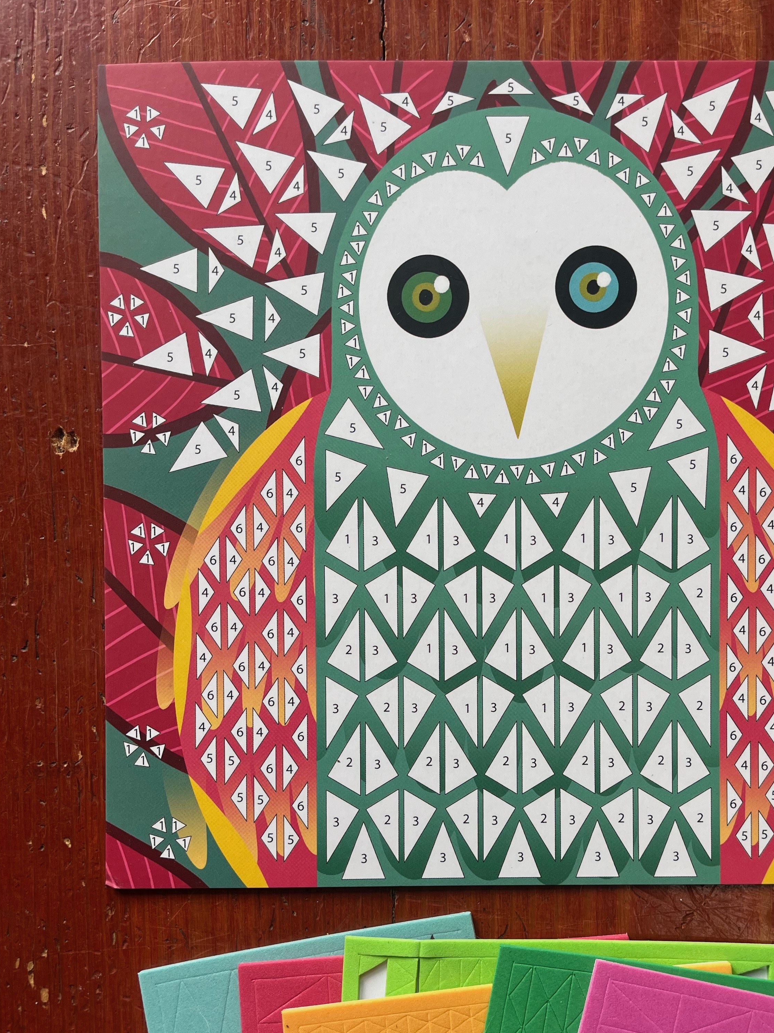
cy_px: 669
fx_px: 1044
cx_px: 512
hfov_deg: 40.2
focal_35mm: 35
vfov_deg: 51.9
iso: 40
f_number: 1.6
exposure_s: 1/122
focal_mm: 5.1
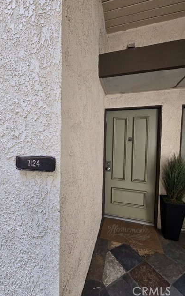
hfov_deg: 78.6
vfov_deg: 105.3
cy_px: 148
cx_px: 88
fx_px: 113
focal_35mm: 14
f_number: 2.2
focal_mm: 2.2
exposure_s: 1/100
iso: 100
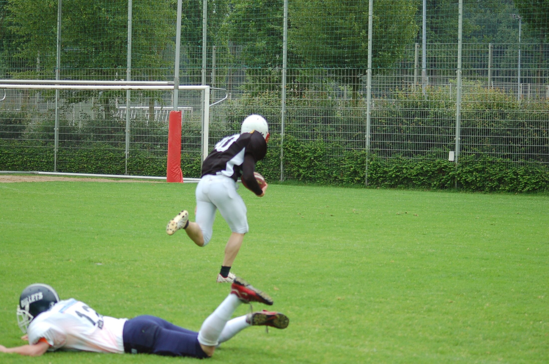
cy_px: 182
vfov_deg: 13.0
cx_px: 274
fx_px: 1598
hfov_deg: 19.5
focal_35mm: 105
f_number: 4
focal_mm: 70
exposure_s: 1/640
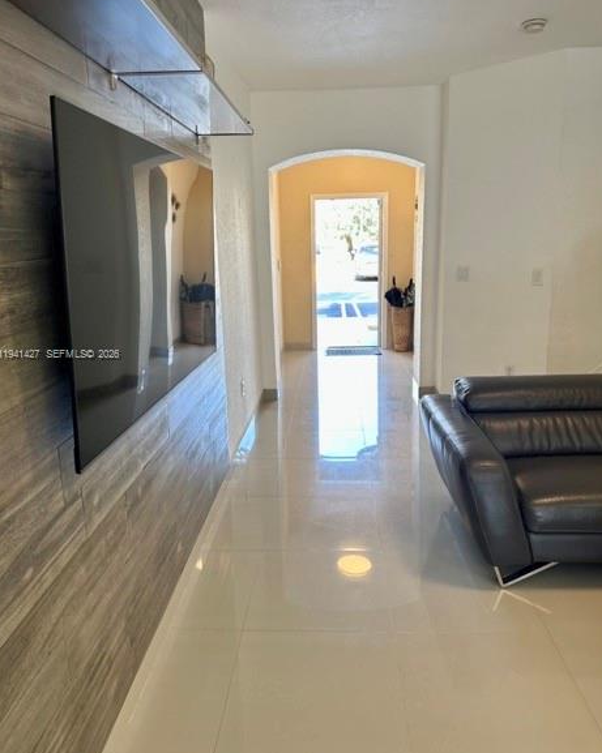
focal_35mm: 26
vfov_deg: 66.0
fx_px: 580
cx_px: 303
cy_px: 355
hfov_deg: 54.9
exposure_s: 1/120
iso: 160
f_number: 1.78
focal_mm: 6.86
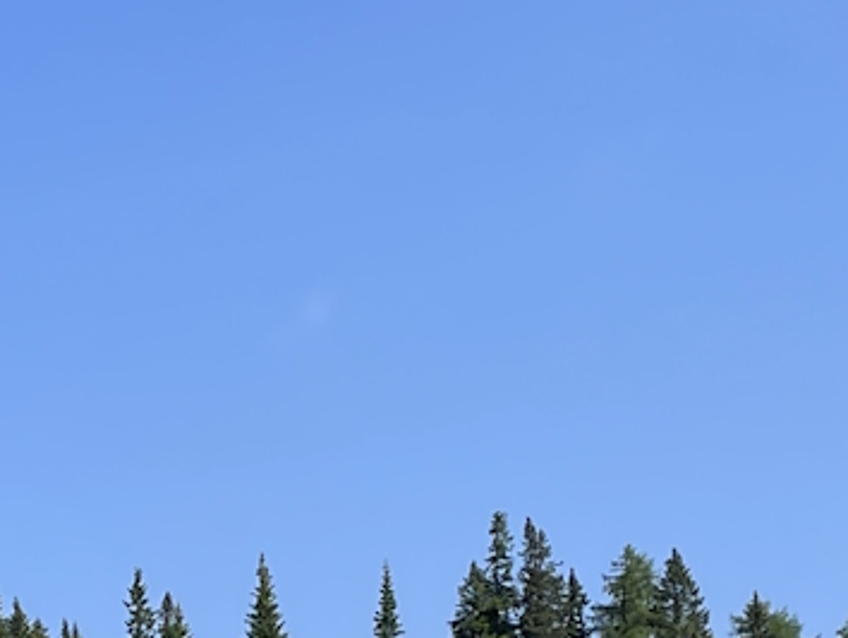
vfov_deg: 10.0
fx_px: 3456
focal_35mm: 141
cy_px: 1154
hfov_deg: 13.8
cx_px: -26
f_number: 1.6
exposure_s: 1/2882
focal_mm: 4.2
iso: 32
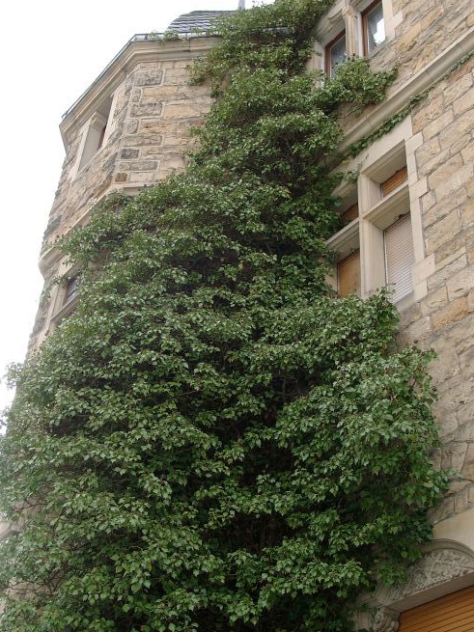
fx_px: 1004
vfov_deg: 34.9
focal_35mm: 55
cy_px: 274
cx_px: 233
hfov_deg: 26.6
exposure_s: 1/94
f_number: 4
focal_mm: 9.29
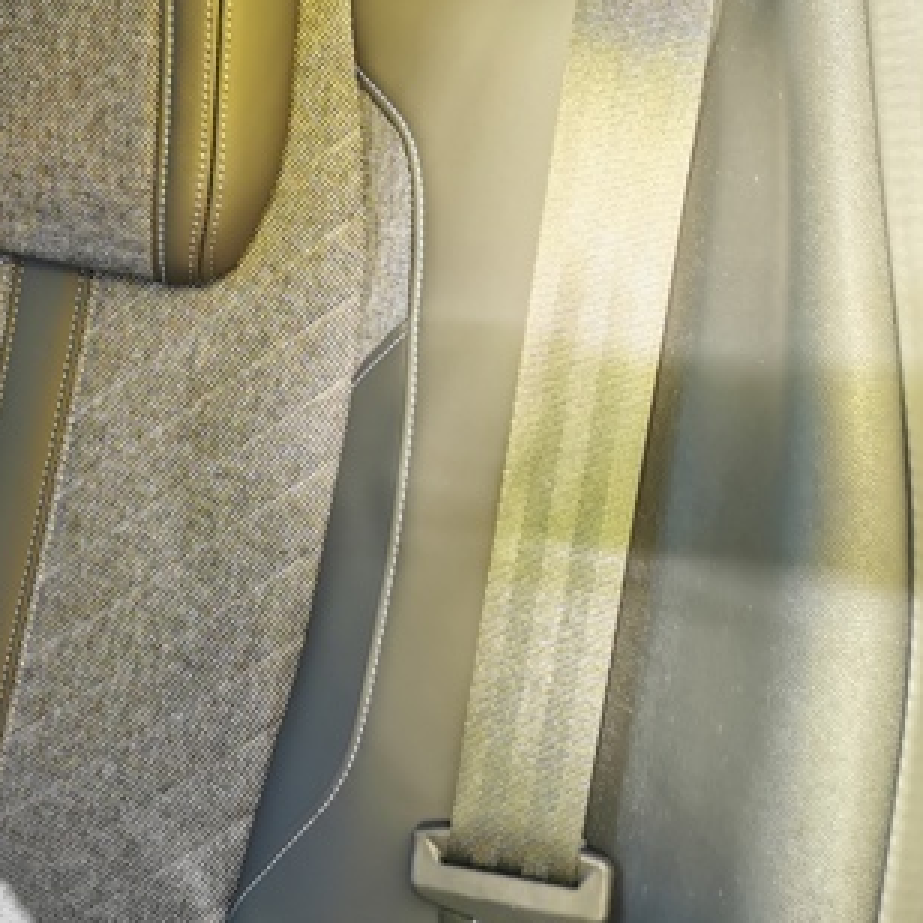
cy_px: 450
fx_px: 1870
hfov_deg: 25.3
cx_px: -147
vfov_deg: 27.7
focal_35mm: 62
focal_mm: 5.58
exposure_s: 1/139
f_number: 1.8
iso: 50
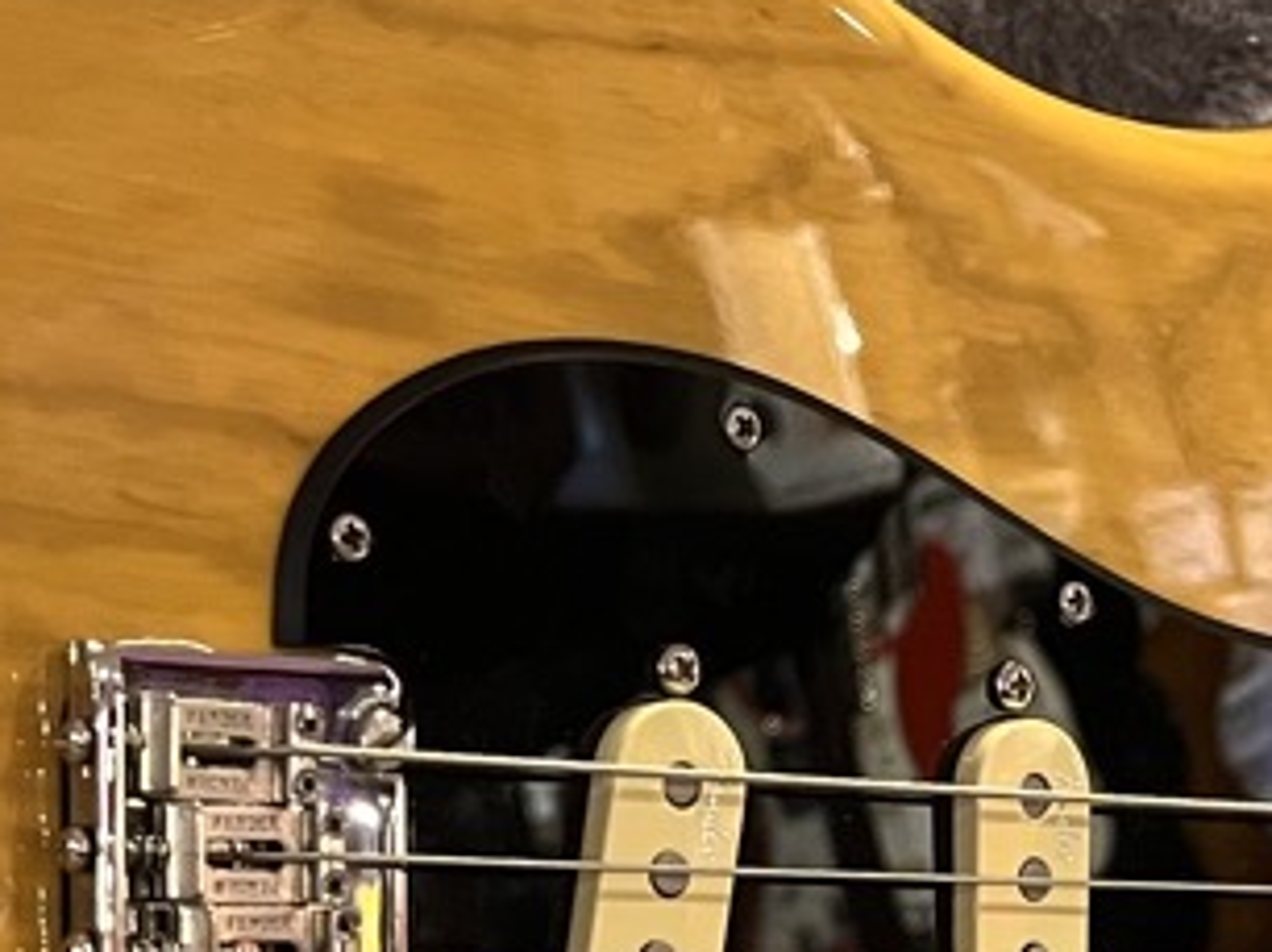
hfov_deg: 19.1
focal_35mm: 102
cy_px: 1081
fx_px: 3745
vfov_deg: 14.1
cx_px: 948
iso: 500
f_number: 1.6
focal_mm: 5.1
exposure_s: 1/60
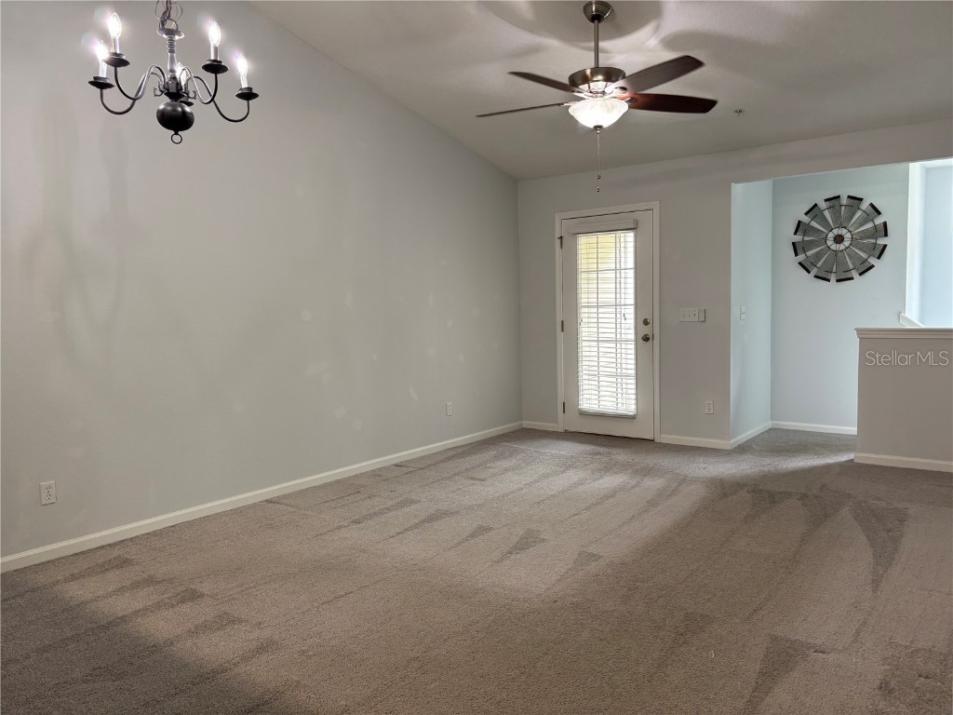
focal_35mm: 26
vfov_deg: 53.1
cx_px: 476
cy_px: 358
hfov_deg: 67.3
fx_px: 716
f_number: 1.6
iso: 100
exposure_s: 1/60
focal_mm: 5.96
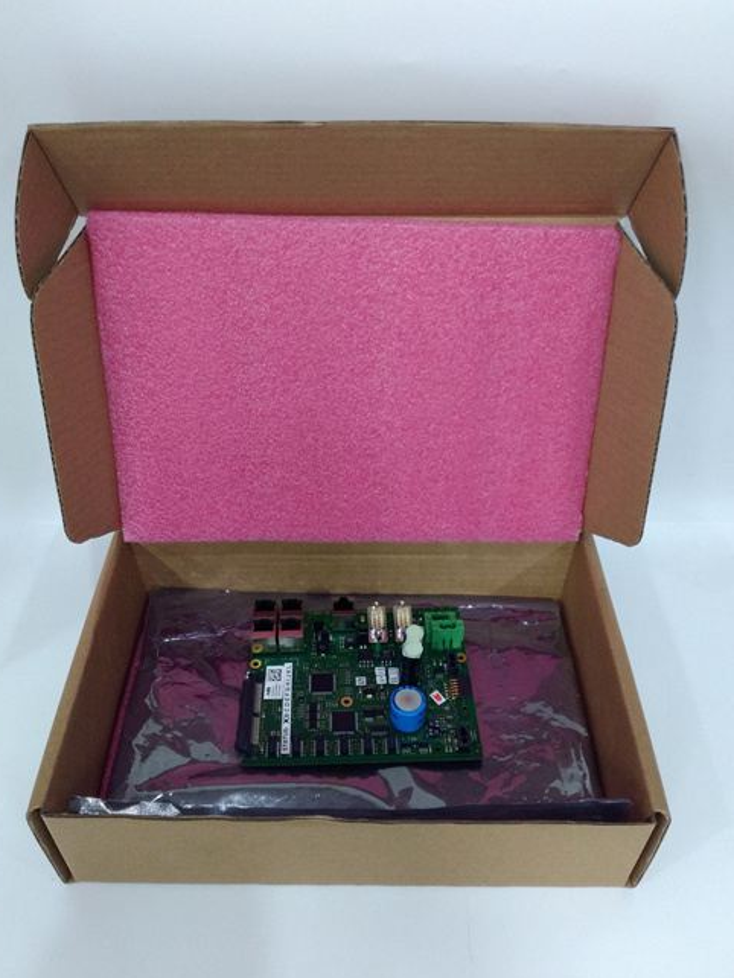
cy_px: 494
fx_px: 791
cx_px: 359
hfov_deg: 49.8
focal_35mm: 28
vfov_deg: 63.4
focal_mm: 3.79
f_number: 2
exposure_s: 1/33
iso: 384
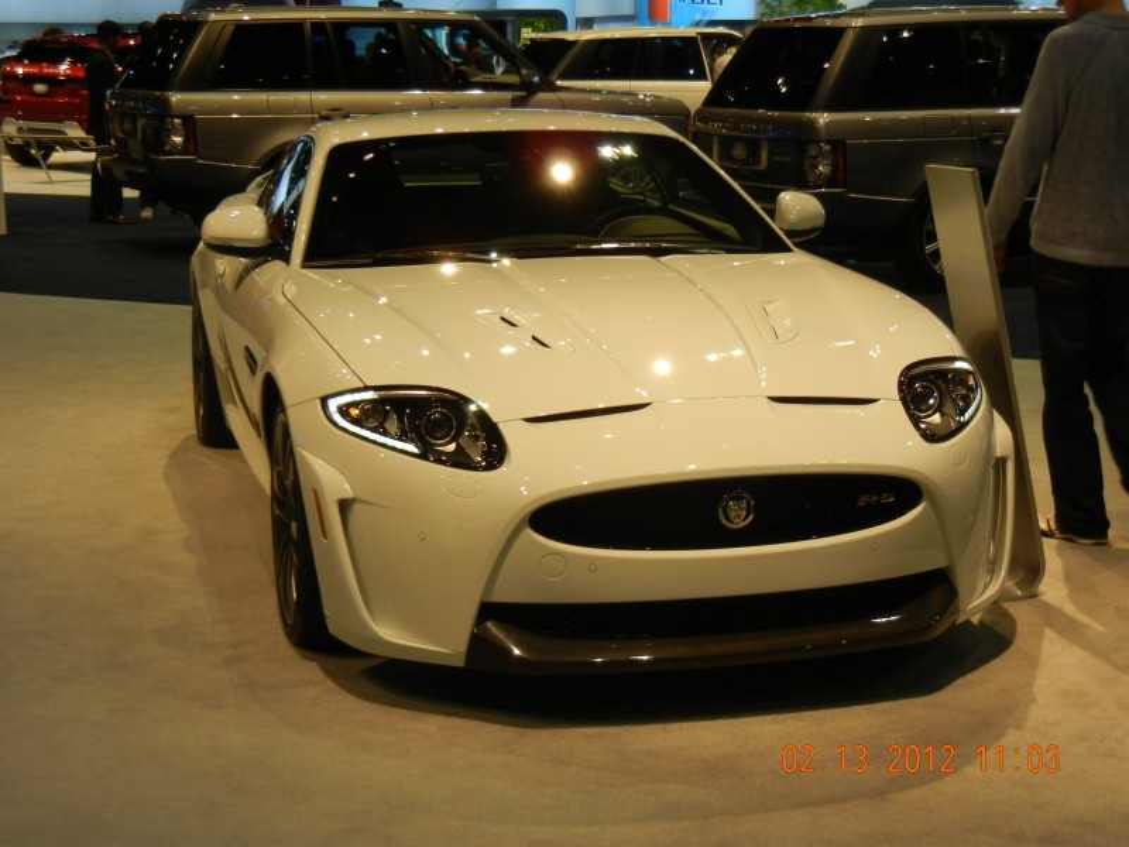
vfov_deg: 24.8
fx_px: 1924
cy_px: 424
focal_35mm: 59
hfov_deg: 32.7
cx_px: 564
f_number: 4
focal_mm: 10.6
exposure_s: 1/93.7
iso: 160
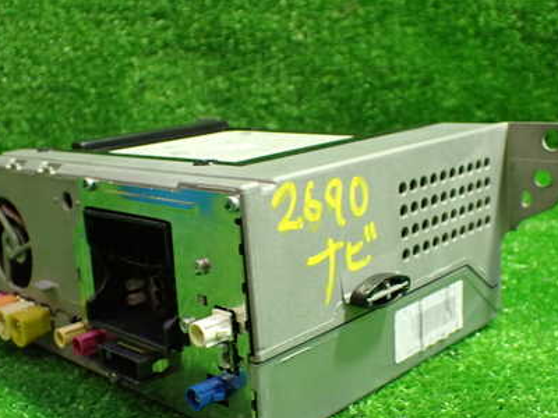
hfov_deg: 42.1
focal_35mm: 45
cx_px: 268
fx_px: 725
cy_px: 245
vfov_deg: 32.1
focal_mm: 5.4
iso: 800
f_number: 2.3
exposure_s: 1/80
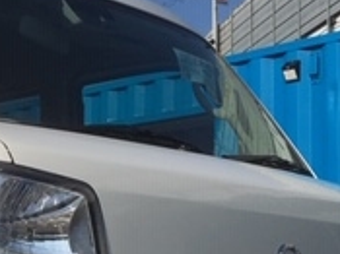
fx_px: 1040
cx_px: -72
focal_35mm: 106
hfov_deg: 17.6
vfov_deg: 13.9
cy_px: 161
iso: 25
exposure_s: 1/4274
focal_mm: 4.15
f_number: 2.2
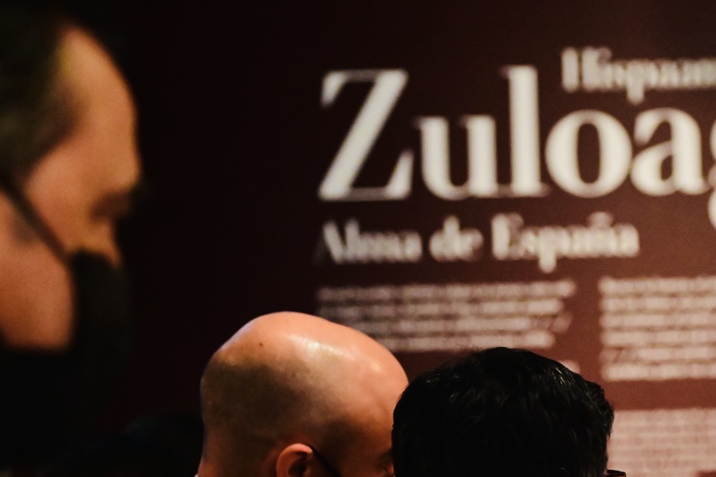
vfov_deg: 12.1
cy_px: 414
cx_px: 597
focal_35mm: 112
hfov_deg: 18.1
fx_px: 2227
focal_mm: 62
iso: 12800
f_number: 2.8
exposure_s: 1/160
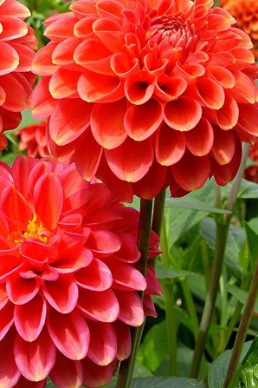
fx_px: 1000
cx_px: 50
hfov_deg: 14.6
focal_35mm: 93
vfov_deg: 21.9
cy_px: 157
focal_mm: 12.9
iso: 50
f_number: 7.1
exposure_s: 1/60
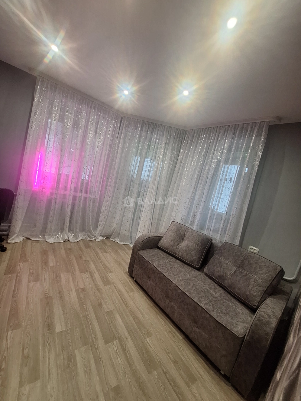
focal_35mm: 13
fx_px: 151
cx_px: 150
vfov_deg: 106.2
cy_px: 200
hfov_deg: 89.9
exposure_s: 1/50
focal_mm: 1.74
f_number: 2.2
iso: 160
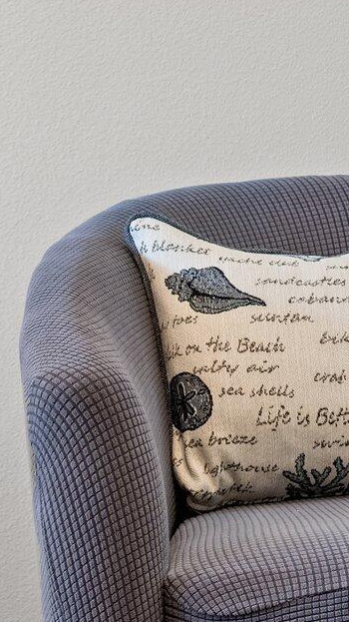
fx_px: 2552
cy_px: 164
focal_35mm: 155
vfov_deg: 13.8
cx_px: 971
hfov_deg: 7.1
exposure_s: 1/50
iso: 400
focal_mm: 30
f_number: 2.8
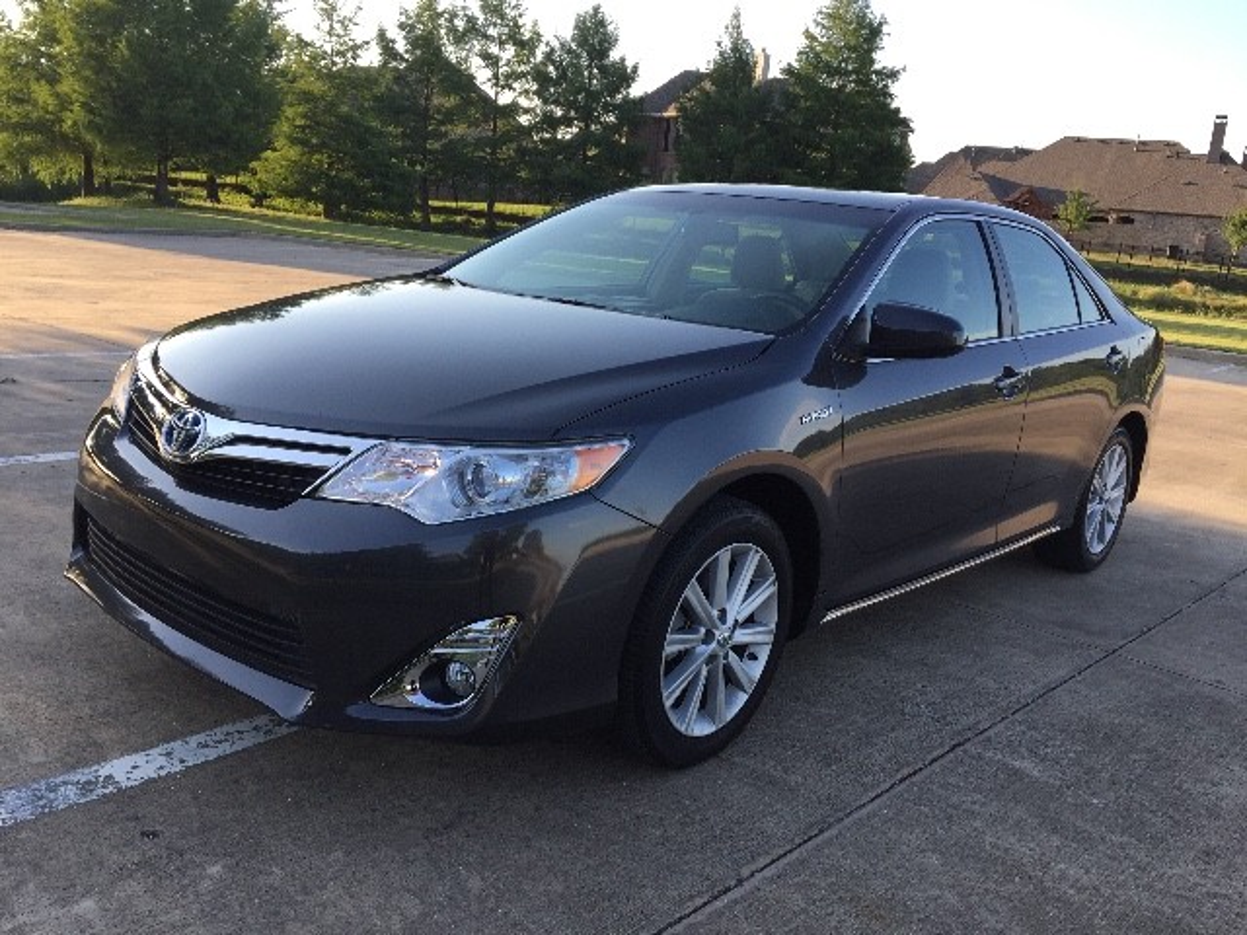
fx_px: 1045
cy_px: 468
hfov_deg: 61.7
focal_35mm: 29
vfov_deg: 48.2
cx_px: 624
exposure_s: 1/380
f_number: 2.2
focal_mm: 4.15
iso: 32
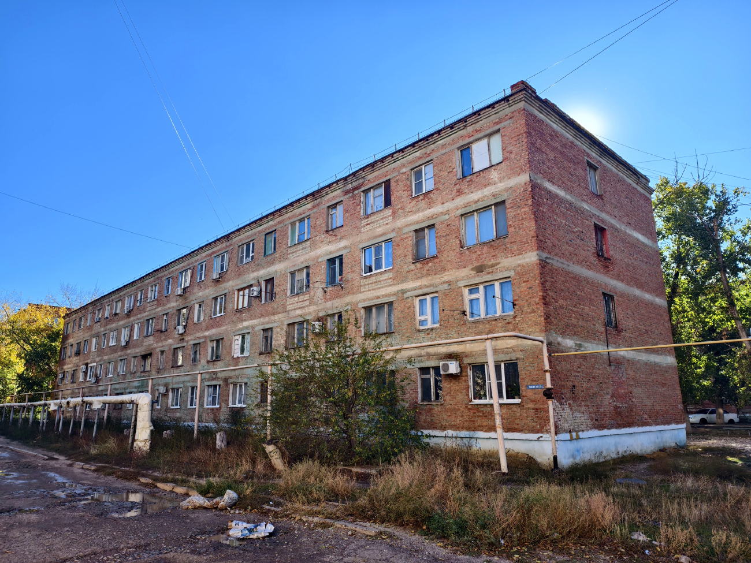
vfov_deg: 58.9
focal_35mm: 23
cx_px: 376
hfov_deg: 73.9
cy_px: 282
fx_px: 499
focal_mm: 6.54
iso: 72
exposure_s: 1/1695
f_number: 1.57
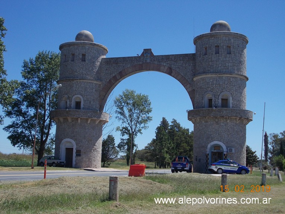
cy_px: 107
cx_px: 142
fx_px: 420
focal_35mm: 51
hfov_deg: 37.5
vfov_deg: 28.5
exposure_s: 1/250
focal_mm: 7.2
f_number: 7.2
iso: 80
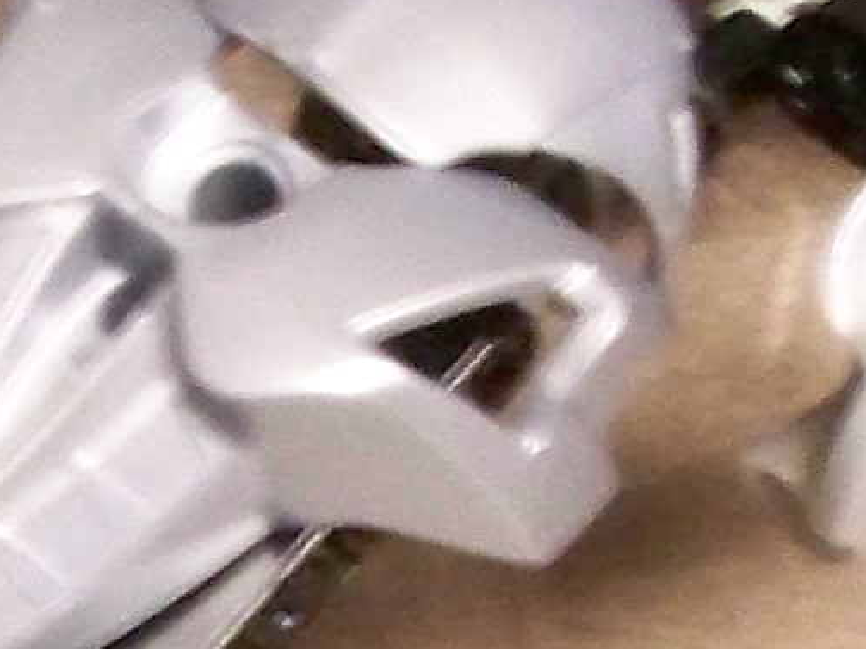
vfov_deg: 6.4
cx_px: 265
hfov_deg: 8.5
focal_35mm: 232
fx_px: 5803
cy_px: 611
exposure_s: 1/2
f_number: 8
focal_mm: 6.3
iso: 400
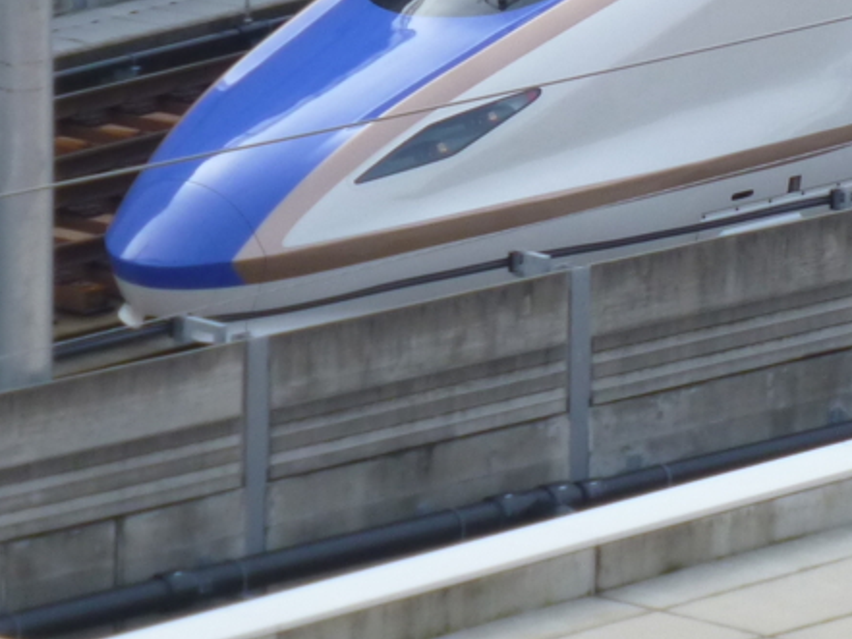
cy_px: 58
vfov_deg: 3.0
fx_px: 12236
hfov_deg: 4.0
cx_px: 871
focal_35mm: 497
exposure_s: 1/200
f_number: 5.4
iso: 100
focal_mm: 24.4
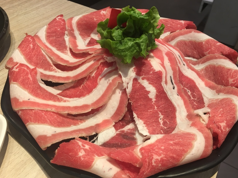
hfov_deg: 58.3
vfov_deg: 45.4
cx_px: 124
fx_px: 213
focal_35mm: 31
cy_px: 93
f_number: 2.2
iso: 32
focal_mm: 4.15
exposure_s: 1/17
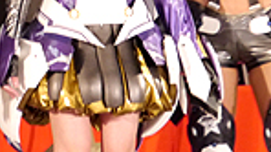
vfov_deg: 1.4
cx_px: -82
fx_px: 6226
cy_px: 13
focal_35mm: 867
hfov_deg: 2.5
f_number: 5.3
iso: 1600
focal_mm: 115
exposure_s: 1/30
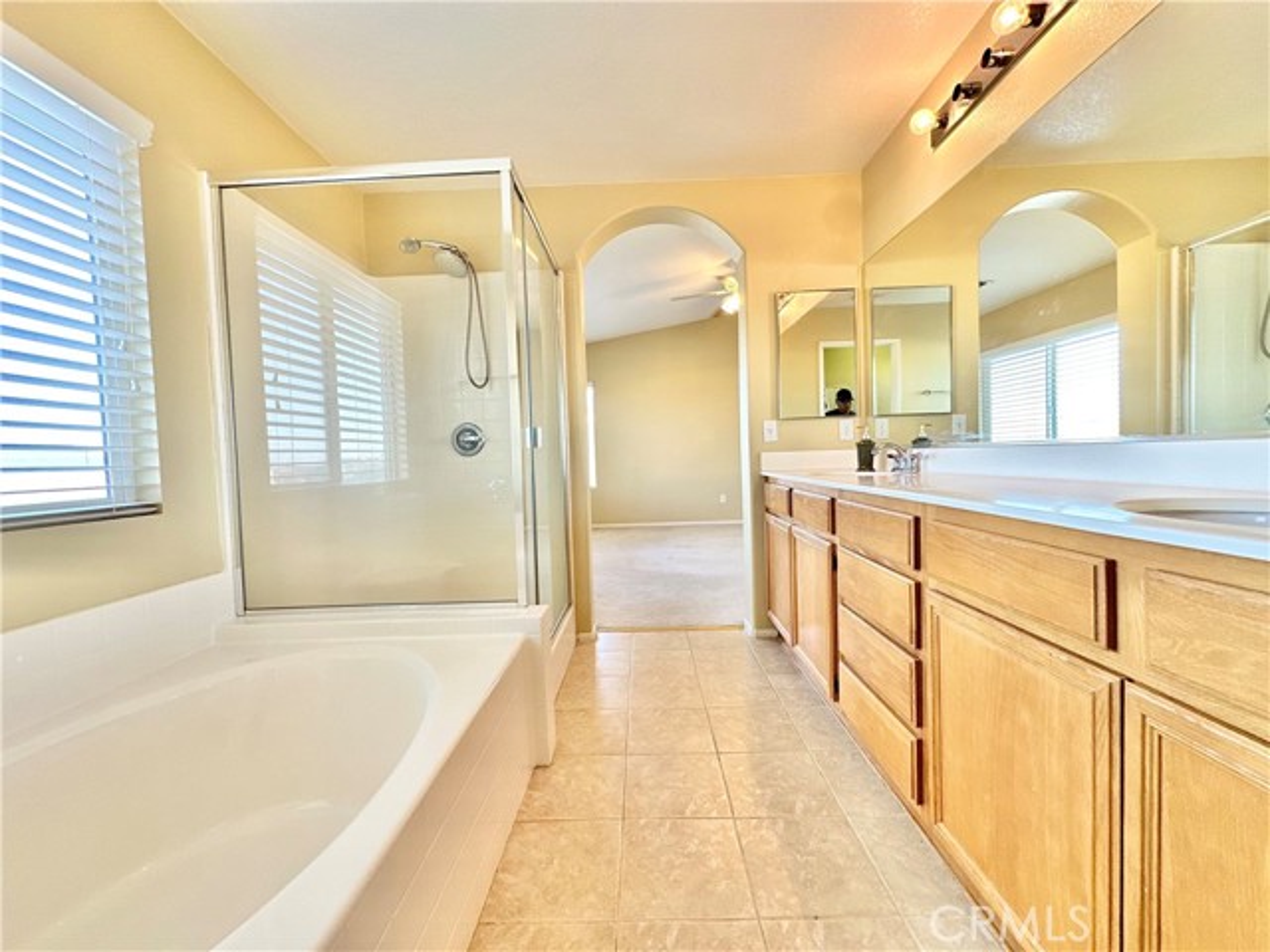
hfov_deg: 102.1
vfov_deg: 85.7
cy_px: 476
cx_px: 635
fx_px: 514
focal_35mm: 14
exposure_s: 1/60
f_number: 2.2
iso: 320
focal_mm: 2.22
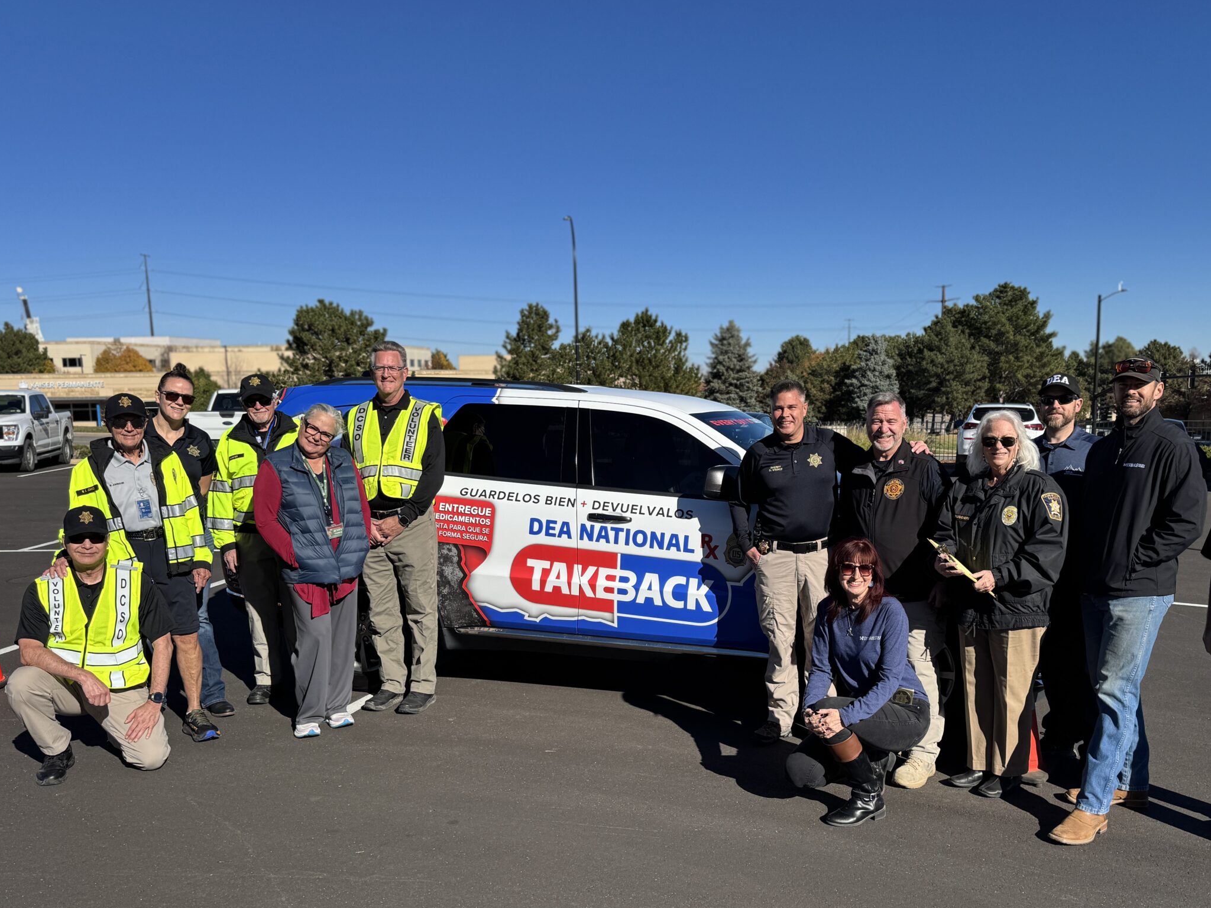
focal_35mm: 30
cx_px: 691
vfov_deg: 46.5
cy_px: 547
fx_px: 1050
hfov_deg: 59.7
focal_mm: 6.76
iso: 80
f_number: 1.78
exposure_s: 1/5348
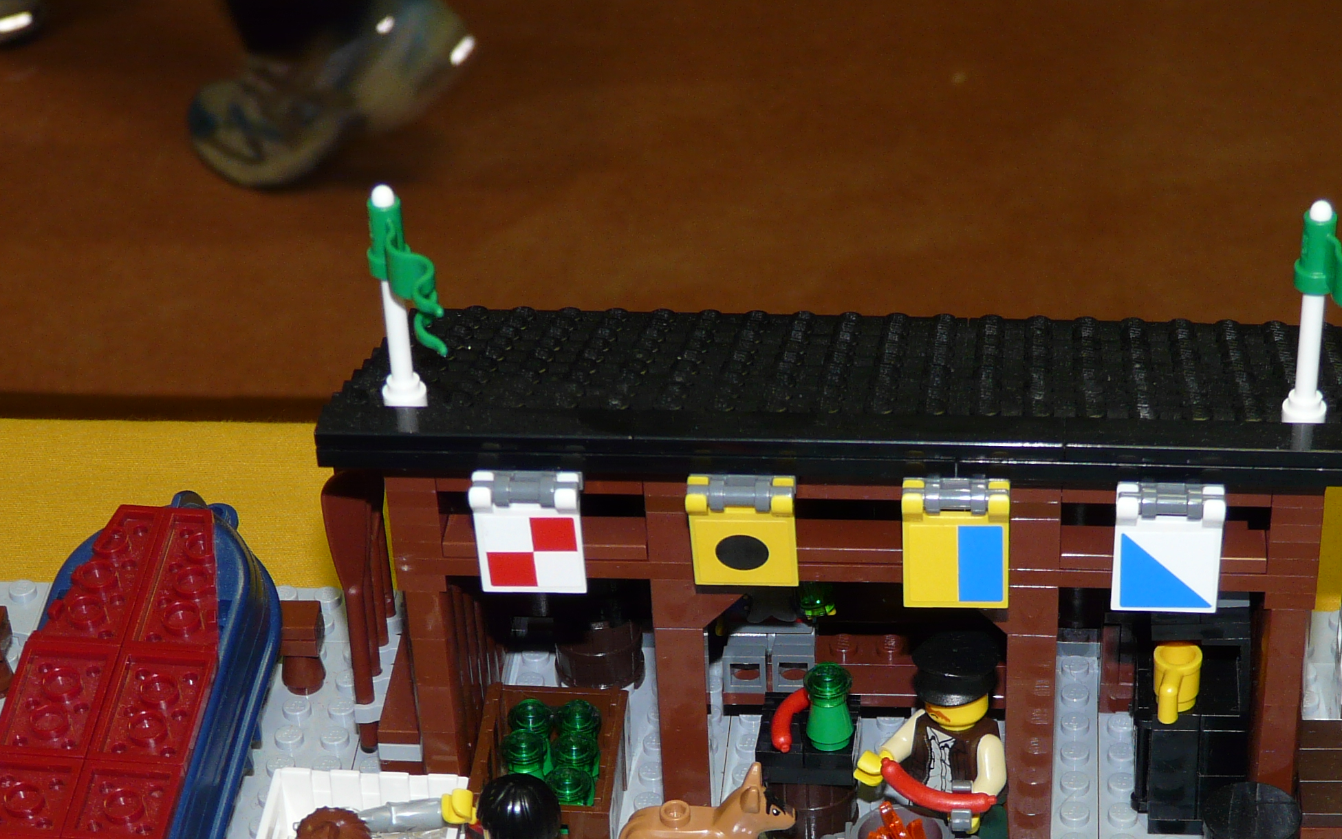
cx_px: 907
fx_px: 3438
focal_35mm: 94
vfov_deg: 13.8
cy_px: 703
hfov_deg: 22.0
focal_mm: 8.8
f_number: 3.2
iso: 100
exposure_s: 1/50
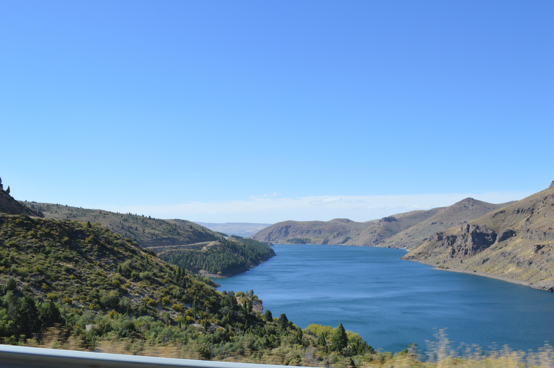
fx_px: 507
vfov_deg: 39.9
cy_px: 184
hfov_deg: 57.3
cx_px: 277
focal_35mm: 33
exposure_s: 1/250
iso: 100
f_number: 8
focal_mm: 22
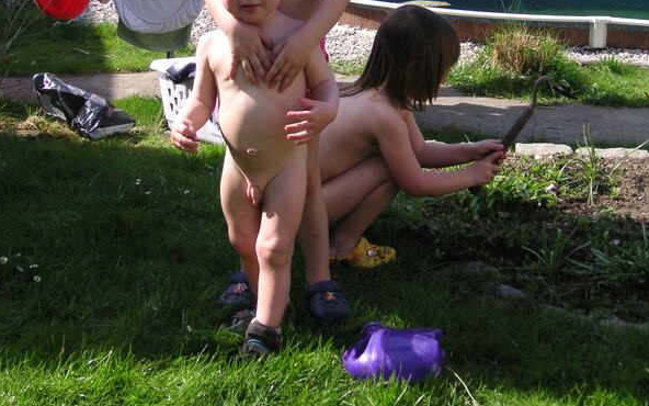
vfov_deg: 20.3
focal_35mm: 63
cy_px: 54
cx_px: 323
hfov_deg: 32.5
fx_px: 1114
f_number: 3.1
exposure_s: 1/500
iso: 50
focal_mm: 7.3
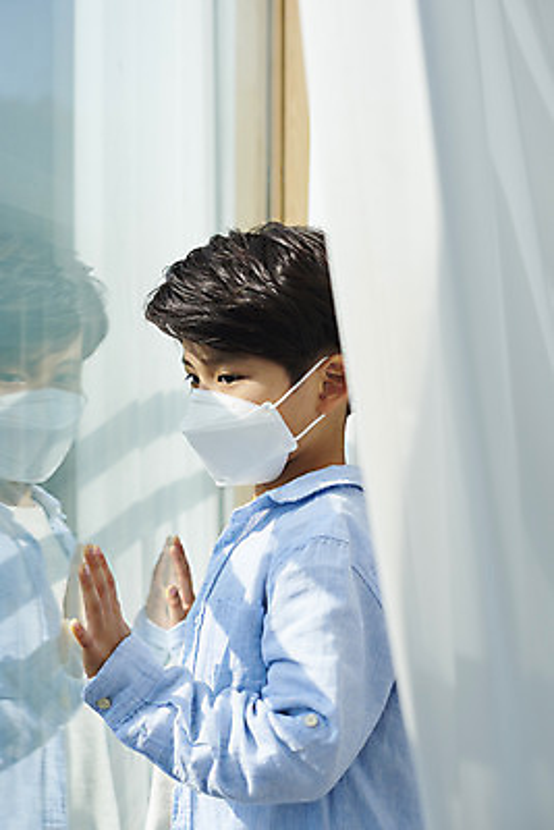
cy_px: 415
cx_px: 277
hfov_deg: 27.0
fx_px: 1153
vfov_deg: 39.6
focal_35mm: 50
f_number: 4.5
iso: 100
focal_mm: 50
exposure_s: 1/500
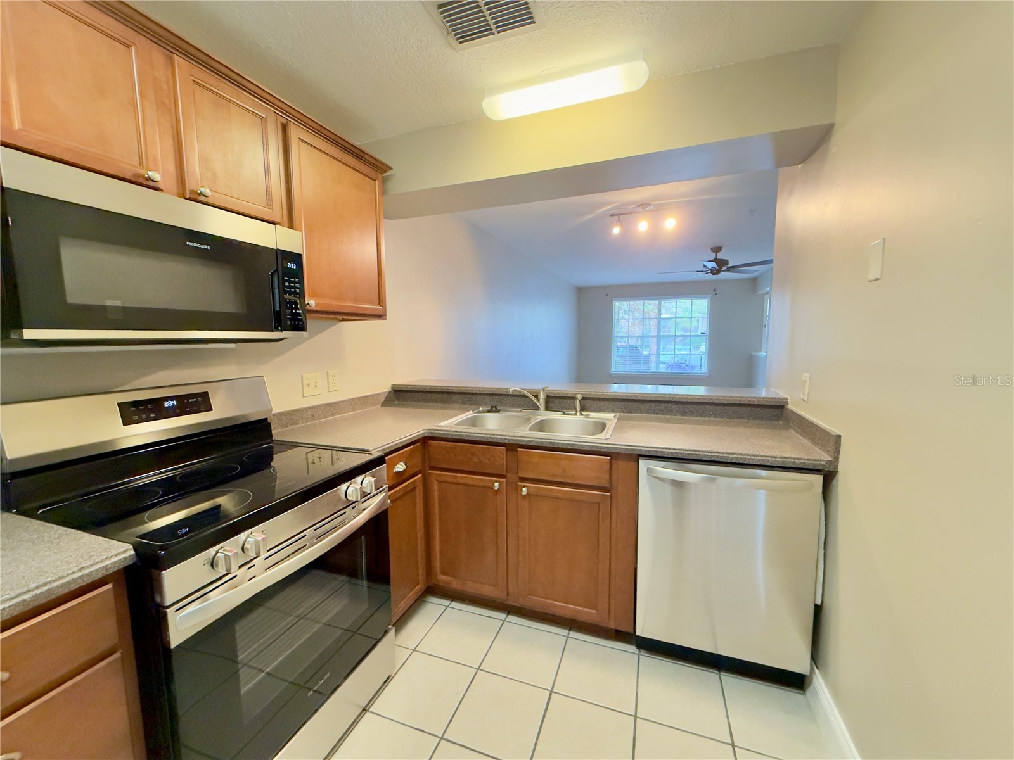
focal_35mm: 14
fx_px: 410
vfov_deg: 85.7
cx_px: 507
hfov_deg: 102.1
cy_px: 380
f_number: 2.2
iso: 1000
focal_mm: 2.22
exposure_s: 1/60
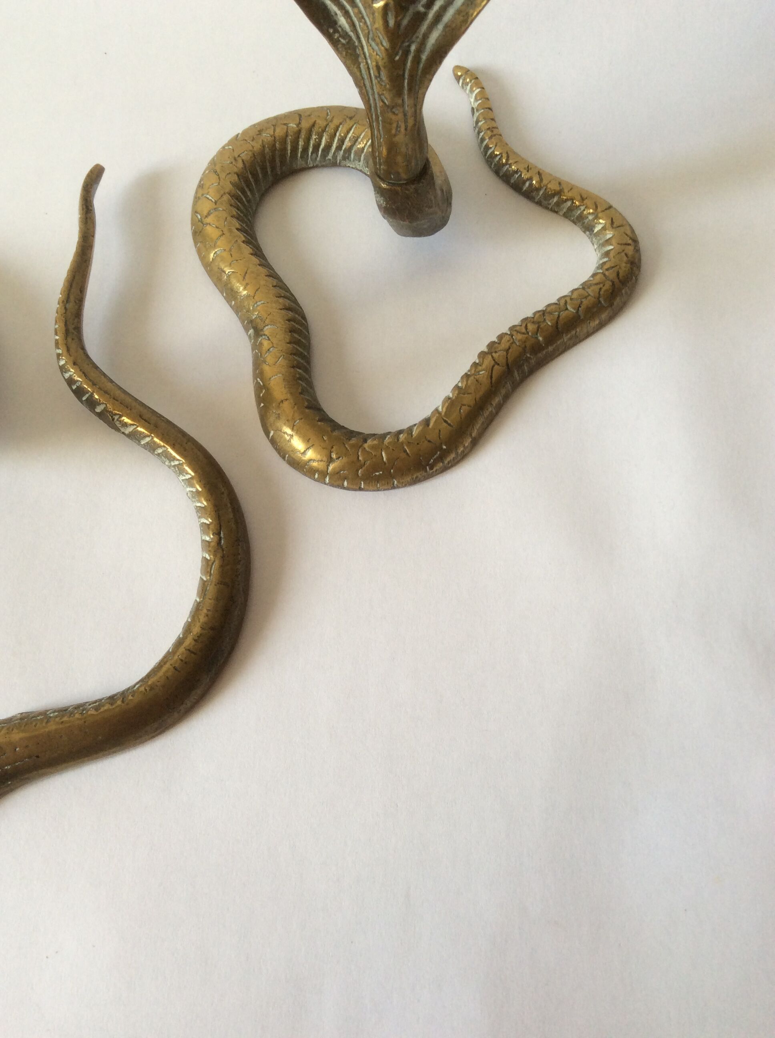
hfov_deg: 44.1
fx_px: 958
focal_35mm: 32
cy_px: 519
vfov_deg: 56.9
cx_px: 388
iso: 50
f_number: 2.4
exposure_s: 1/25
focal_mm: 3.3
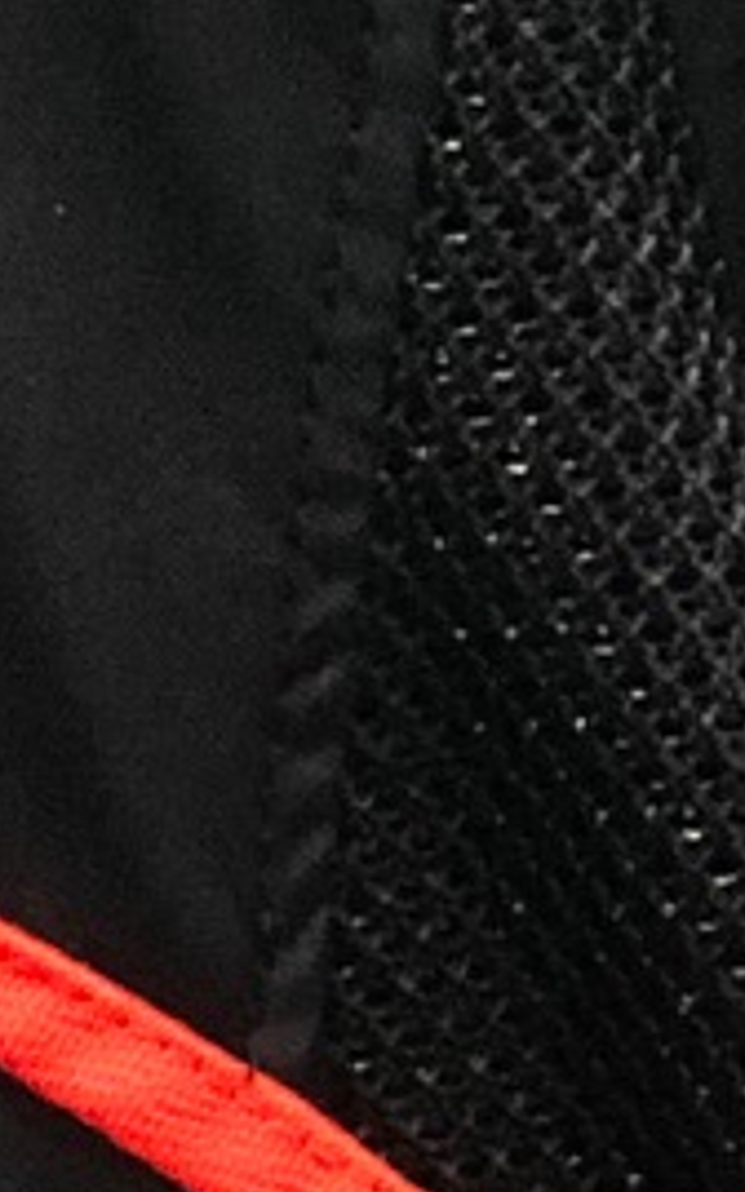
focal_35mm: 453
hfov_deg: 2.9
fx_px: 14724
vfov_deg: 4.6
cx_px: -945
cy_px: 208
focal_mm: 6.6
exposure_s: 1/30
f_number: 2.8
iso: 250
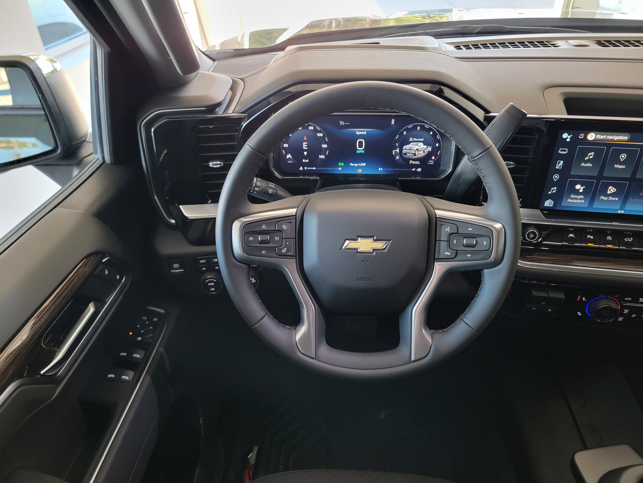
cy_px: 242
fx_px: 446
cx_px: 322
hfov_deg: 71.6
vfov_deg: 56.8
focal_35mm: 24
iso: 500
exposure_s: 1/50
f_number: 1.8
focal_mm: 6.7
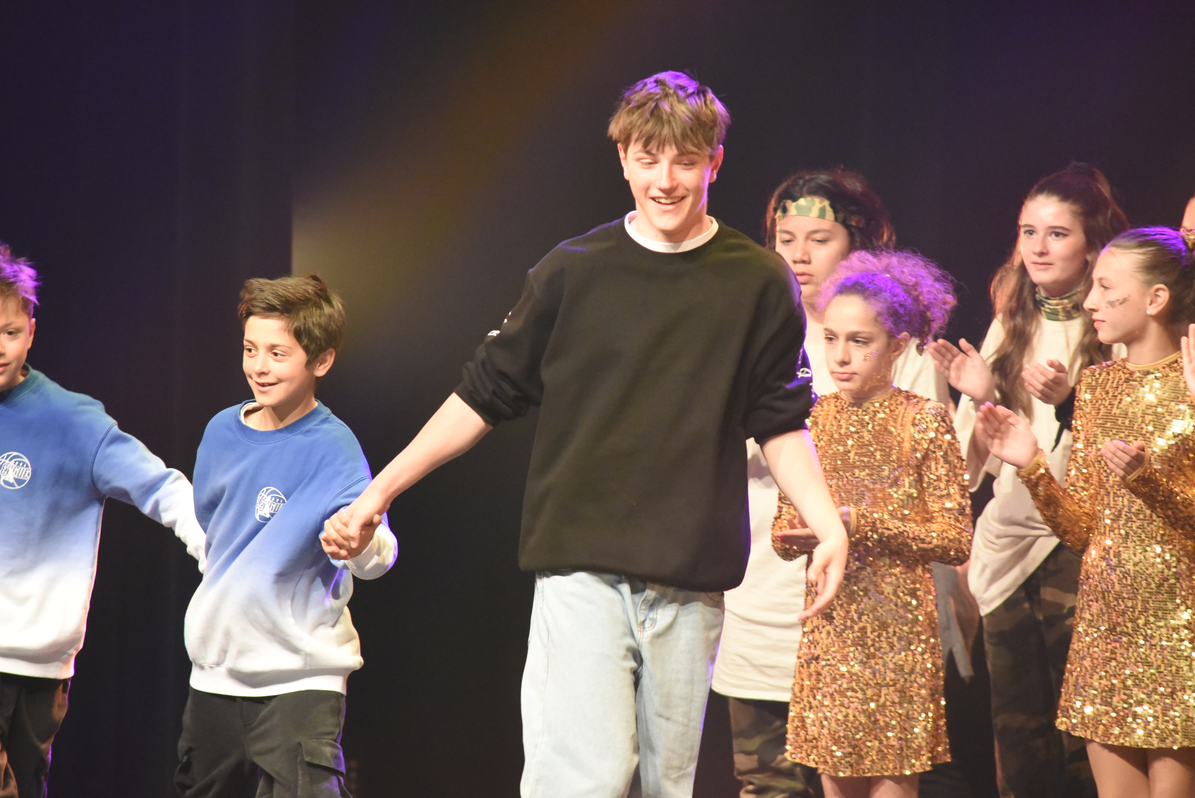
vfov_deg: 4.6
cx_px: 598
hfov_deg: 6.9
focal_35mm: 300
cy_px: 399
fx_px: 9962
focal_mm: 300
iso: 10000
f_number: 6.3
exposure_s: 1/320
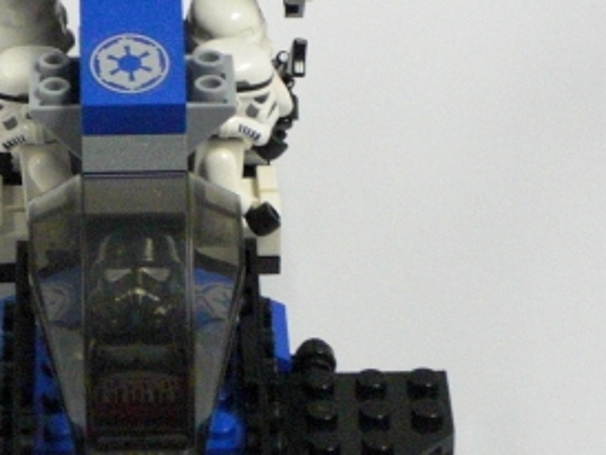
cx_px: 69
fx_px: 4415
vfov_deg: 5.9
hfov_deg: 7.8
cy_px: 186
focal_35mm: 252
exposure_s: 1/60
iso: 800
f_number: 5.3
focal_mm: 18.9
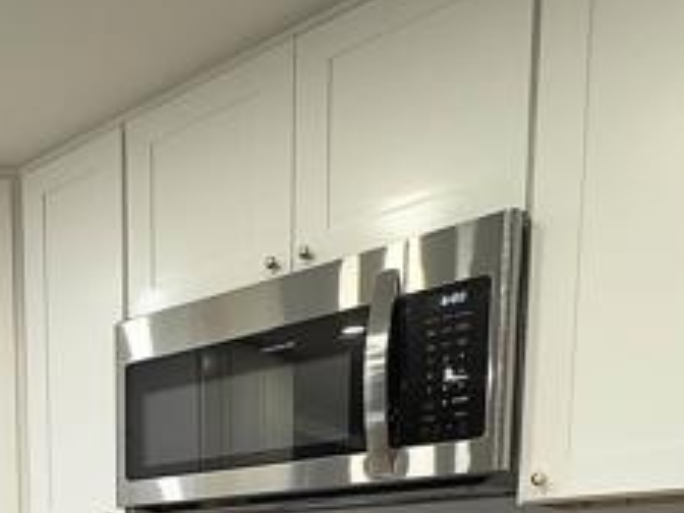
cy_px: 669
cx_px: -9
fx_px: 790
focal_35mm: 40
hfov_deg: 40.6
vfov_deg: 29.1
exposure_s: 1/100
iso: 160
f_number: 2.2
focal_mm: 2.22
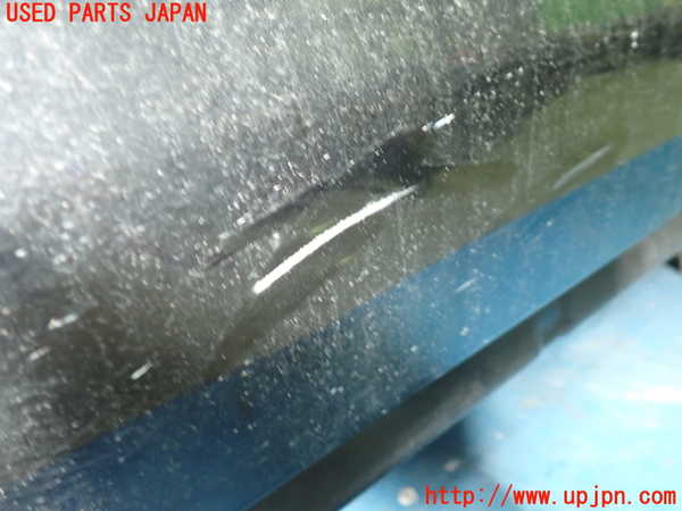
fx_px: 591
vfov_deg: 46.8
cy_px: 256
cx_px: 341
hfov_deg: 60.0
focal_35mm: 30
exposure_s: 1/20
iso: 800
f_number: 2.3
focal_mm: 5.4
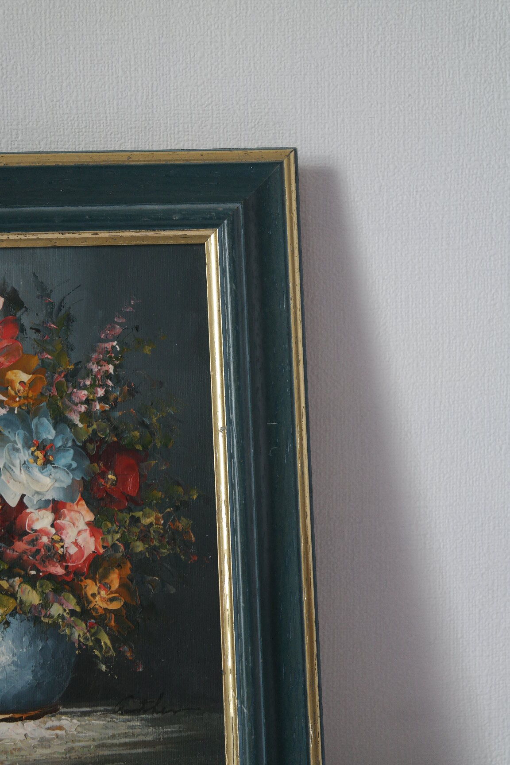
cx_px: 255
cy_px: 382
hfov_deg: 17.7
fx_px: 1636
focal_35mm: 77
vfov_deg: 26.3
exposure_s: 1/30
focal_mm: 50
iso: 800
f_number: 5.6
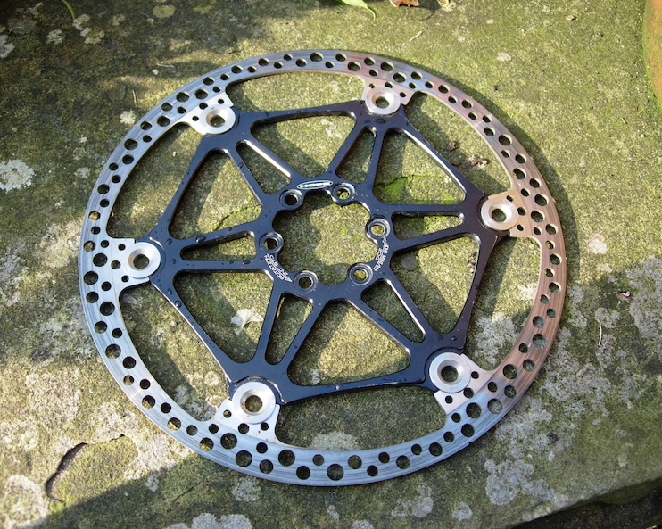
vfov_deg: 37.3
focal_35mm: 40
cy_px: 266
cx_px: 317
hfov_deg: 45.8
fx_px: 783
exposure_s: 1/140
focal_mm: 7.8
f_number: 2.8
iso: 64
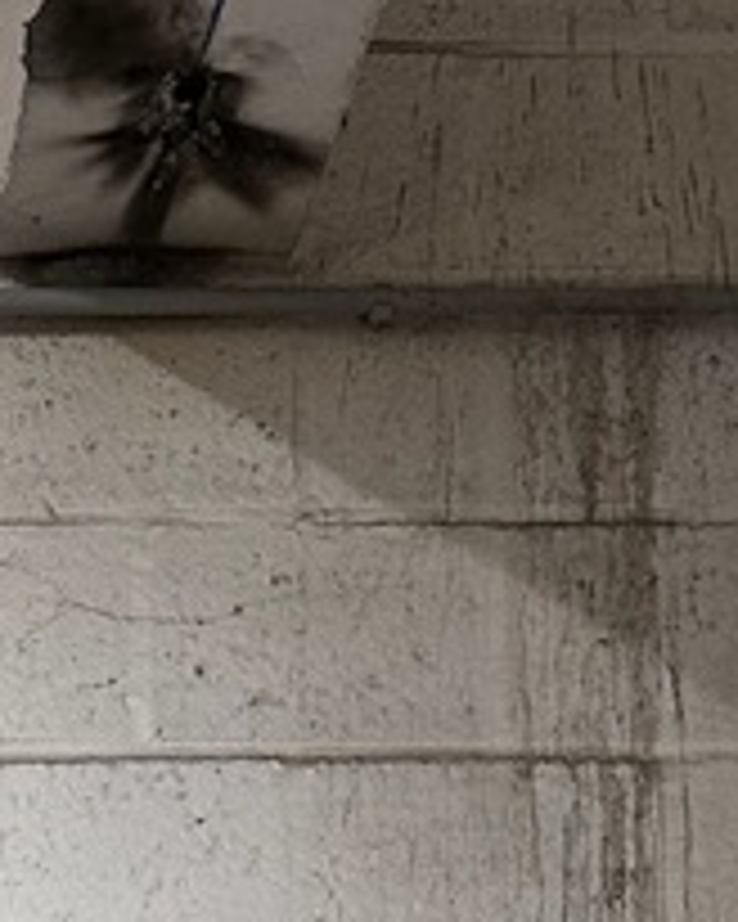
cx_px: -752
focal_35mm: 137
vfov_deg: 10.5
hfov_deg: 10.4
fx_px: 3740
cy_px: 2649
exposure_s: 1/50
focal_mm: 6.86
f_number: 1.78
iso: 125
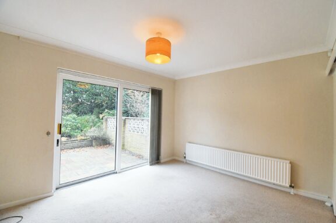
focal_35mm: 15
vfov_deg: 77.2
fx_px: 140
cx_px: 168
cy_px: 112
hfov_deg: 100.4
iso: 1600
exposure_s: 1/40
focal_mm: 10
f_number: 10
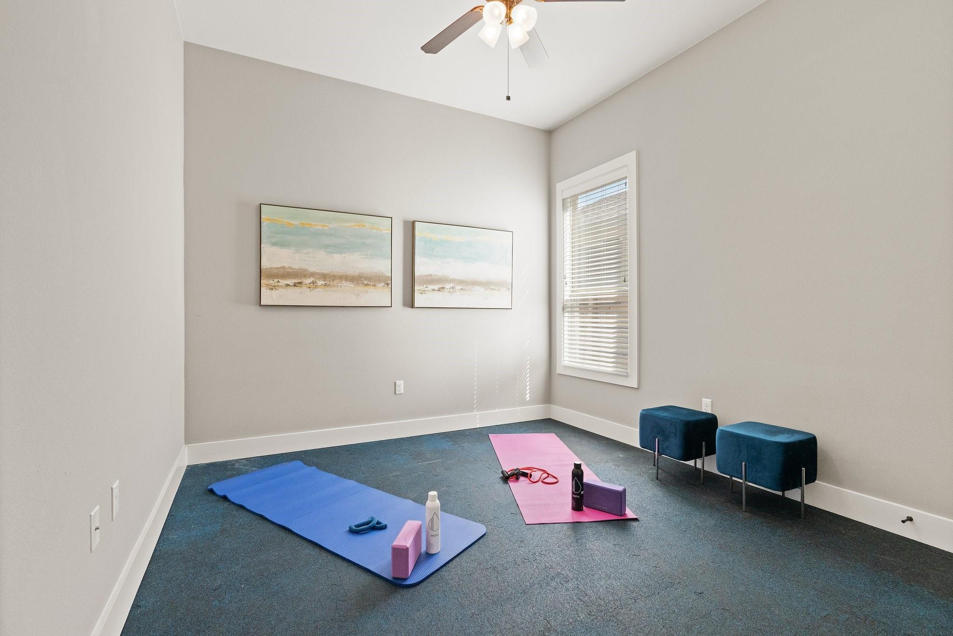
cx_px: 476
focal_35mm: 16
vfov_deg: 73.8
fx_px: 424
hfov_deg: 96.7
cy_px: 318
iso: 2000
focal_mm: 16
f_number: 8
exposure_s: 1/50
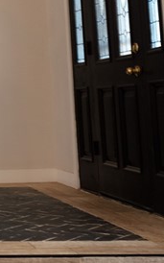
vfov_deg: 21.5
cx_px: -203
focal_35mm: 95
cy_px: 43
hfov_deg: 11.7
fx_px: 680
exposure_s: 1/15
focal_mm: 12.29
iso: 140
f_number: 2.8
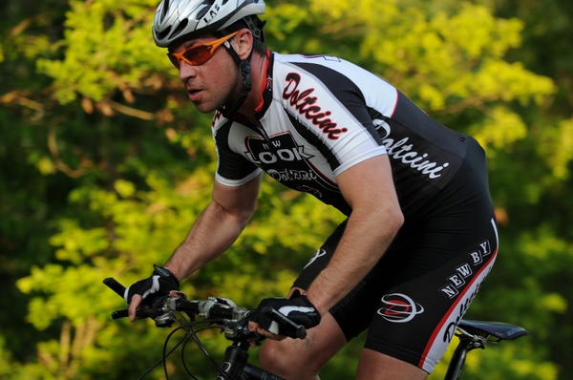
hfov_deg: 13.1
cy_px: 190
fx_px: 2503
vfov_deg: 8.7
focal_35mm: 158
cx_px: 286
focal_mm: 105
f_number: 2.8
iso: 200
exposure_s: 1/640
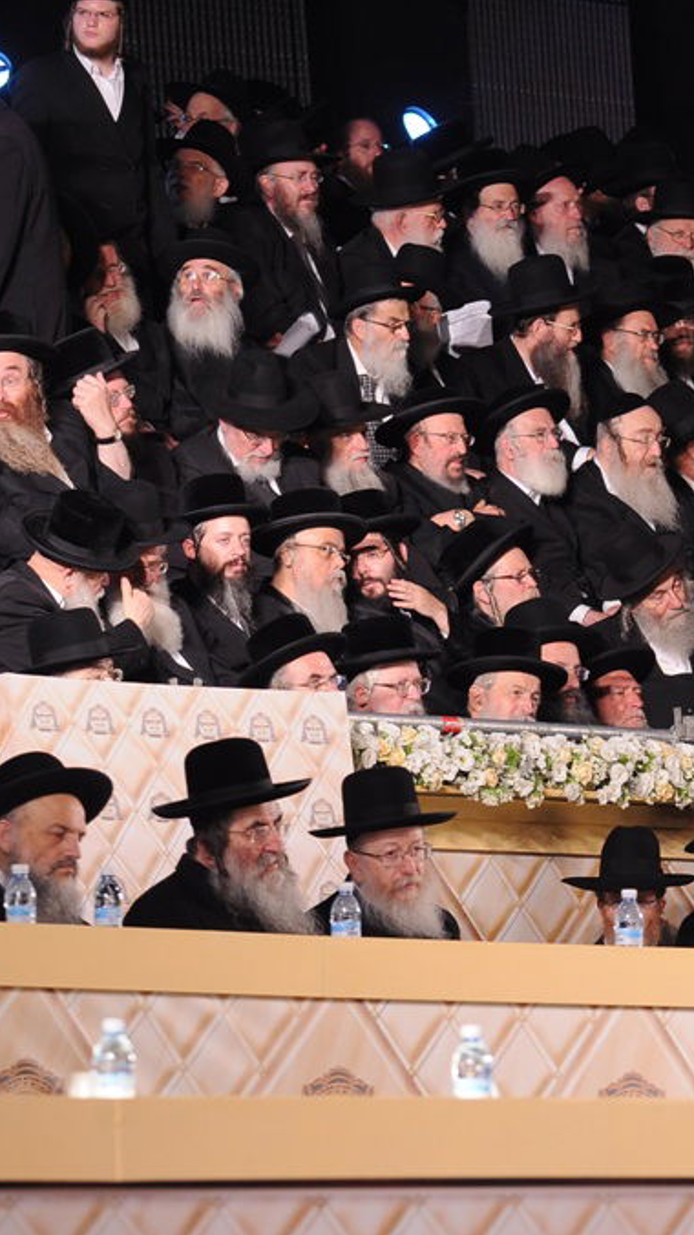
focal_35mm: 321
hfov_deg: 3.8
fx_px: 10500
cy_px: 616
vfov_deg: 6.7
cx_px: 783
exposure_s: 1/60
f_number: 4
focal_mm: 135
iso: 500
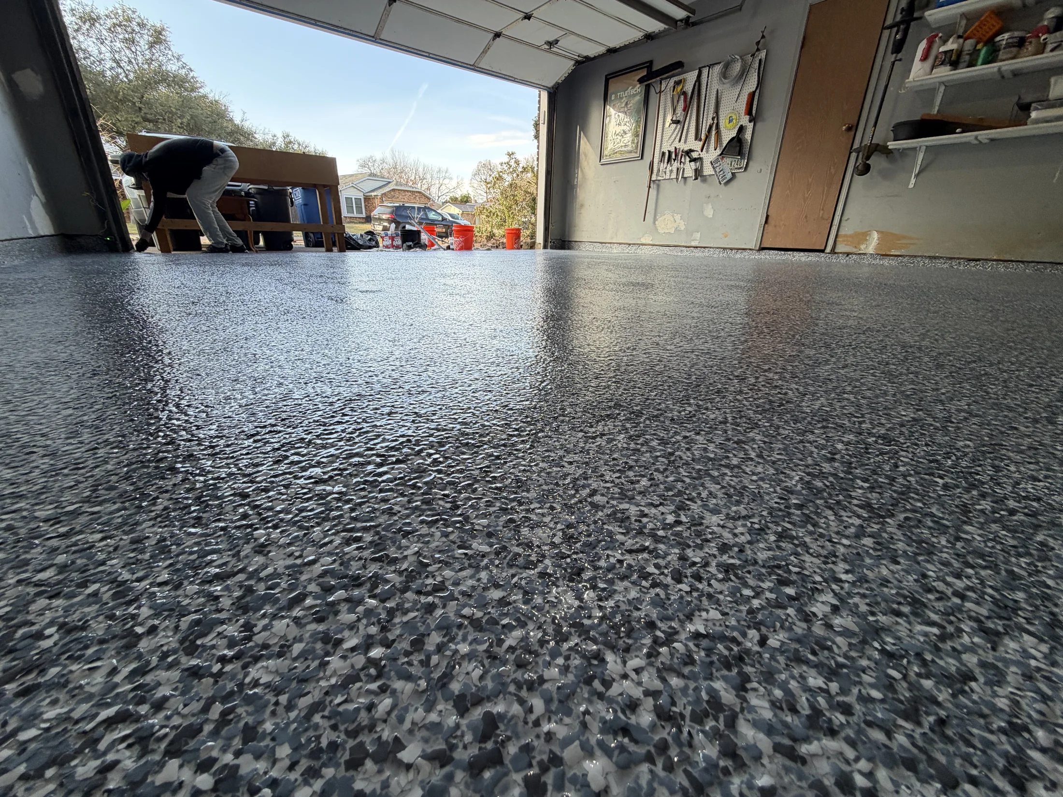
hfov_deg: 102.1
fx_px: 430
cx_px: 532
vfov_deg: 85.7
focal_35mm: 14
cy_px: 398
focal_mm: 2.2
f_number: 2.2
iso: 50
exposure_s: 1/120
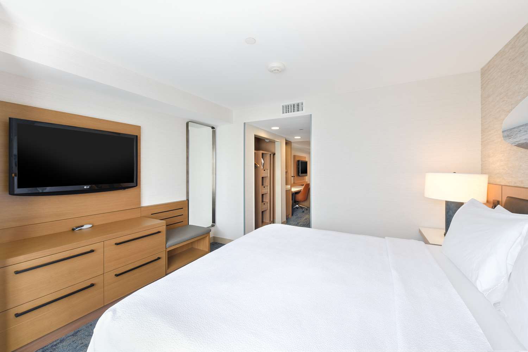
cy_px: 176
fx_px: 205
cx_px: 264
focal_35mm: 14
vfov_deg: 81.2
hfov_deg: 104.2
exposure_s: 1/20
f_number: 9
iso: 320
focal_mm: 14
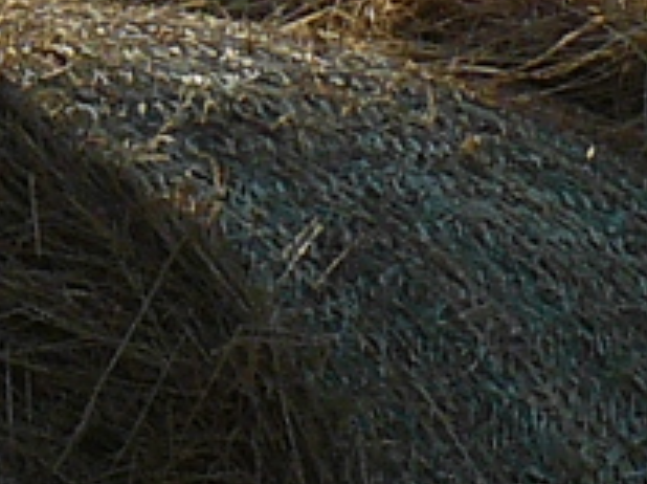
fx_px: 17773
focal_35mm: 952
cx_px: -1033
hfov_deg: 2.1
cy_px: -905
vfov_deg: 1.6
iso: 100
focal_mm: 16.9
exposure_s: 1/320
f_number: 5.6
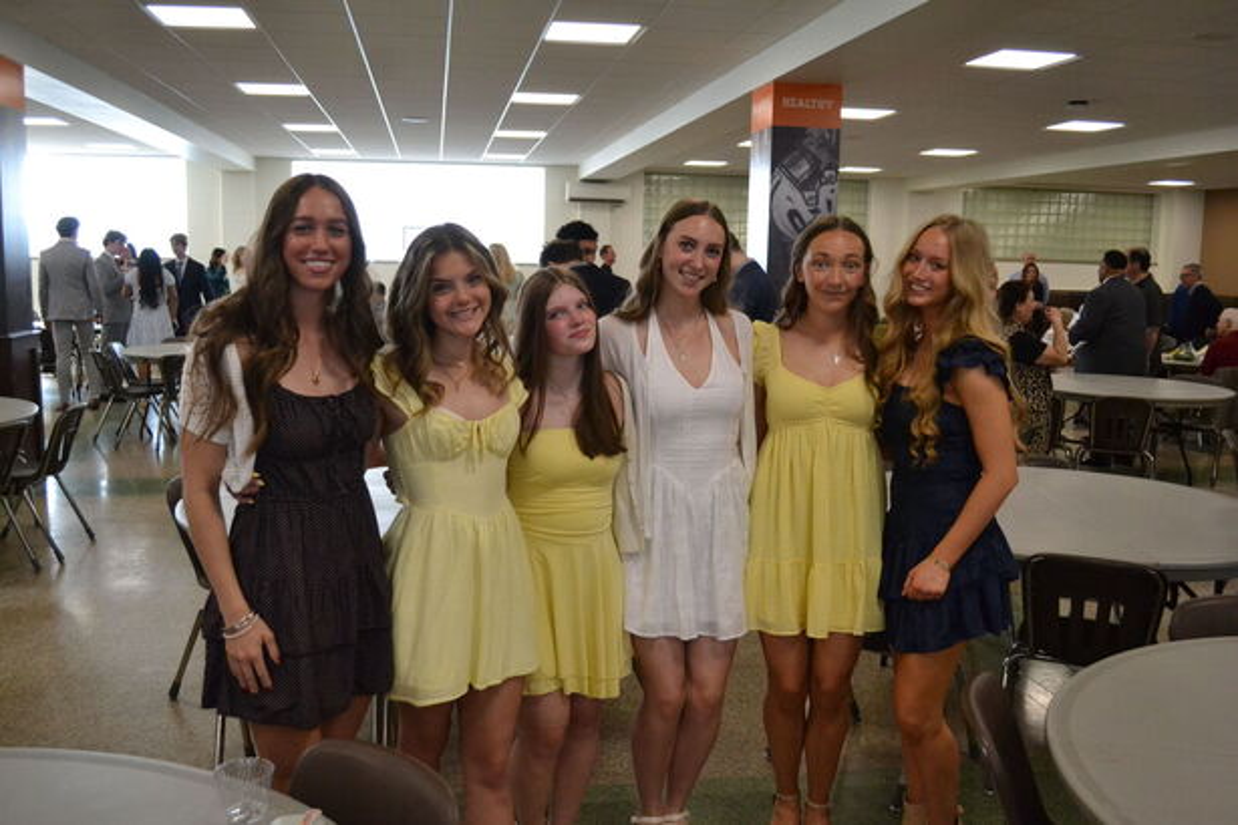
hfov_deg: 57.2
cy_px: 412
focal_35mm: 33
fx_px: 1135
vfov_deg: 40.0
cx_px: 619
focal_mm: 22
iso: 2500
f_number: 3.8
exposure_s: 1/500
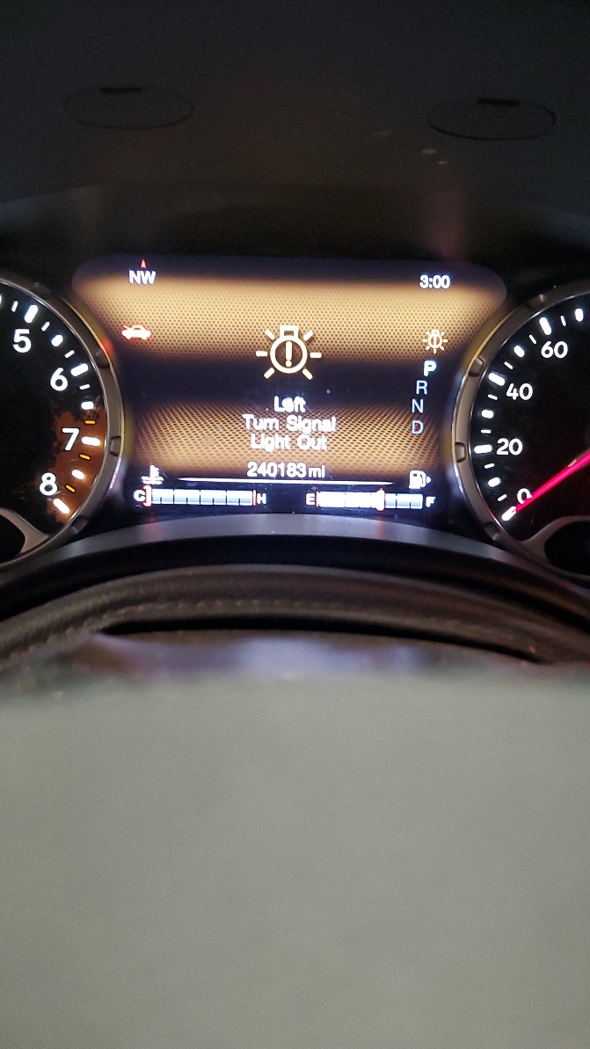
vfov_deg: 52.8
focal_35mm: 38
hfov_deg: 31.2
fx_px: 1057
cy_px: 526
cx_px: 308
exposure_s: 1/30
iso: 283
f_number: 1.5
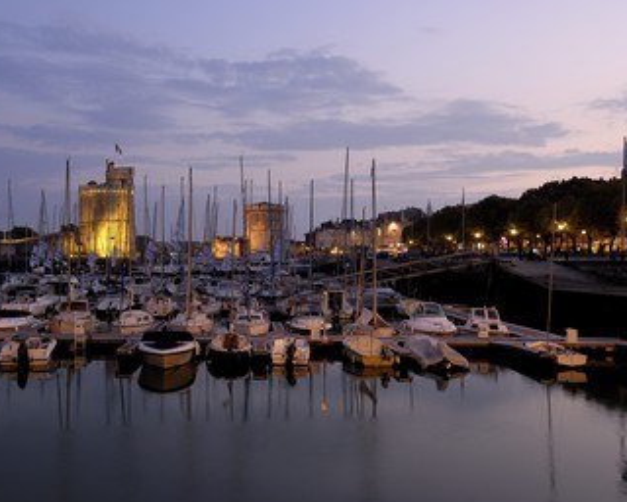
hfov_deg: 48.5
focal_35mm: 37
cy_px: 257
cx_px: 228
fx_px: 687
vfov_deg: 40.1
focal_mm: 20
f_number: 7.1
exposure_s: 1
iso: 100
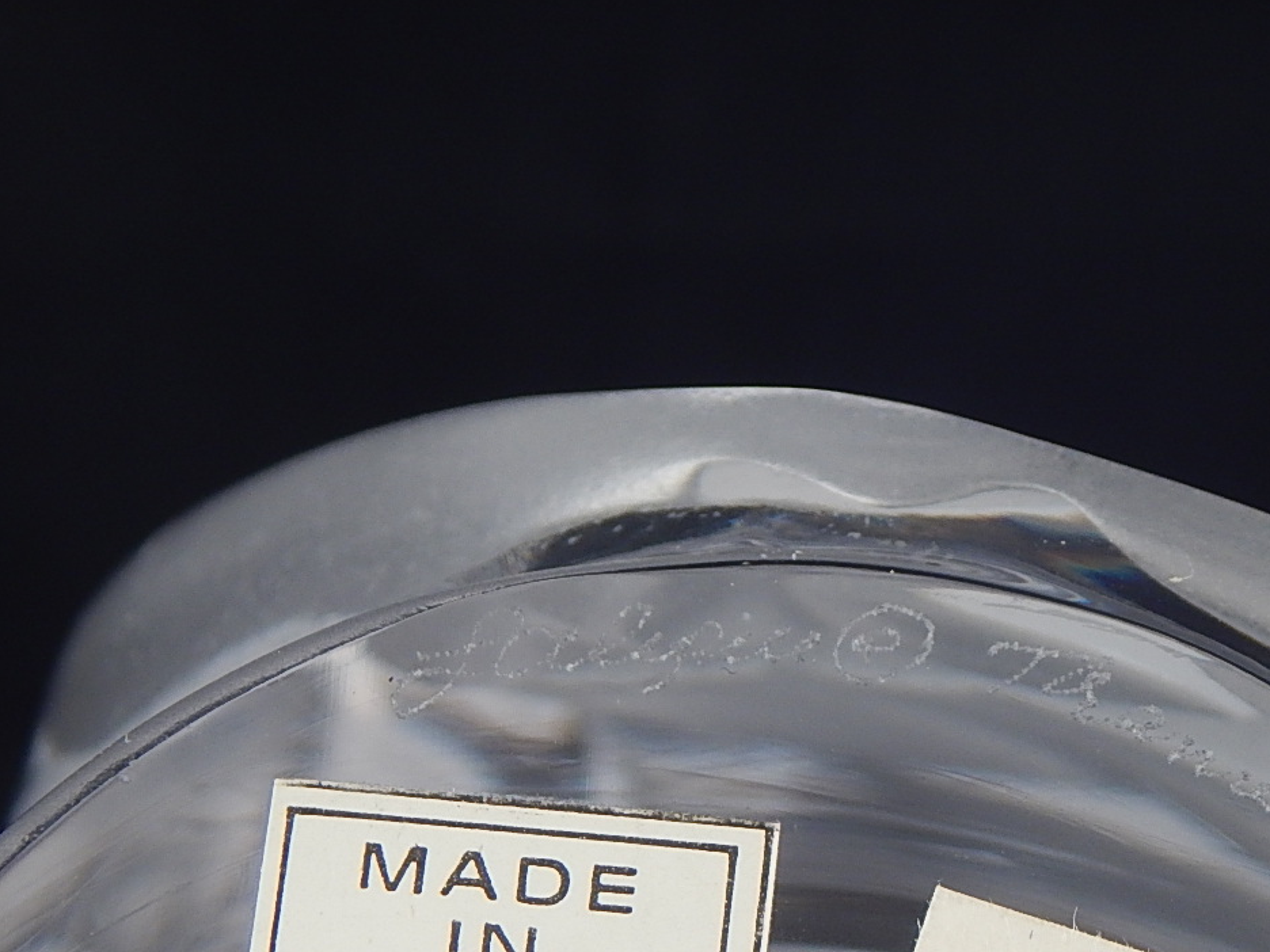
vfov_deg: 9.3
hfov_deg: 12.4
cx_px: 1039
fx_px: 5833
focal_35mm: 159
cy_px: 594
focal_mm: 16.6
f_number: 4.4
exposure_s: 1/30
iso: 200
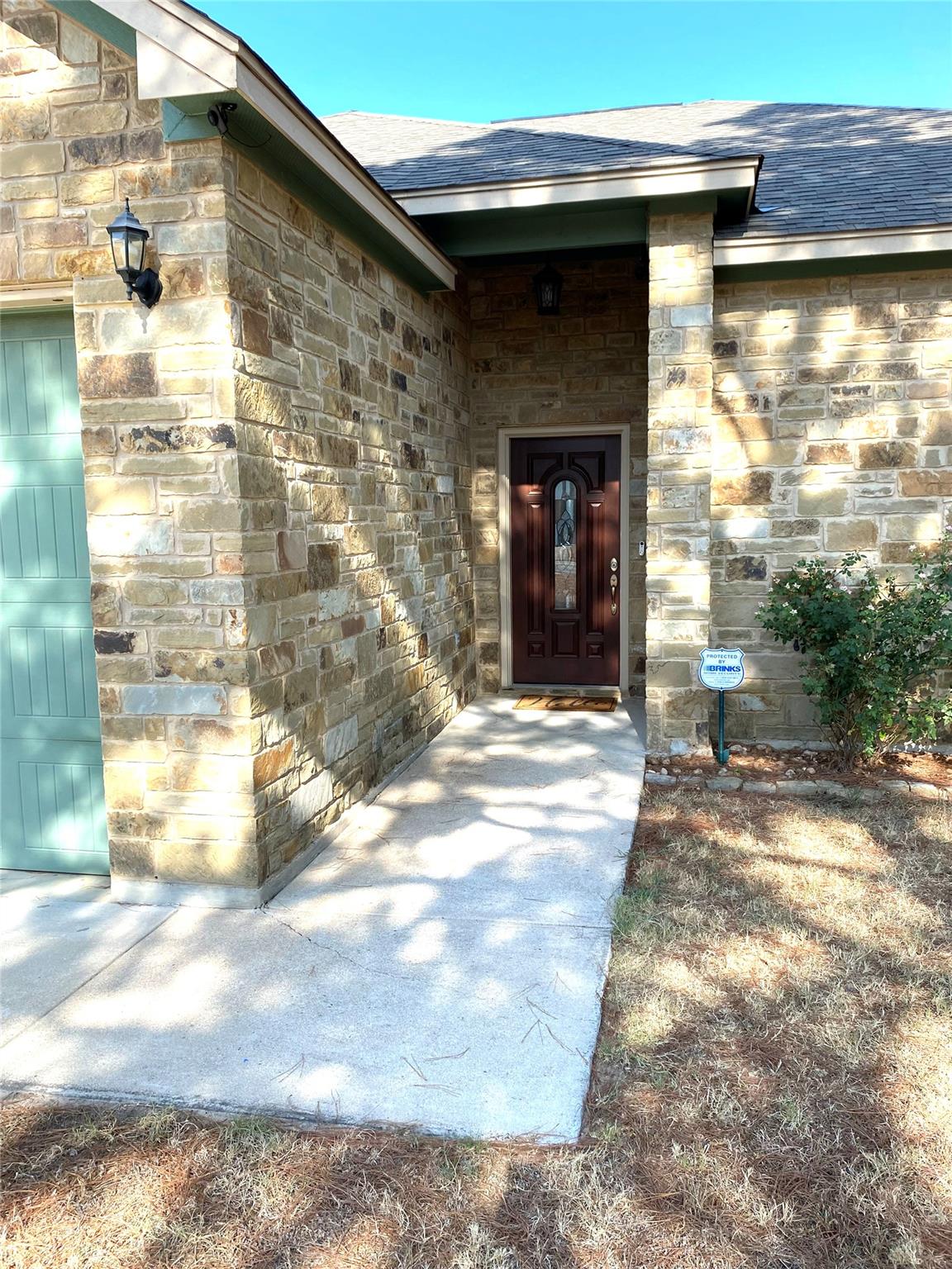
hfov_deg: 53.1
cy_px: 634
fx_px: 953
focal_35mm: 26
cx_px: 476
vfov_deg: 67.3
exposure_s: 1/782
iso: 32
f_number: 1.8
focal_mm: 4.25
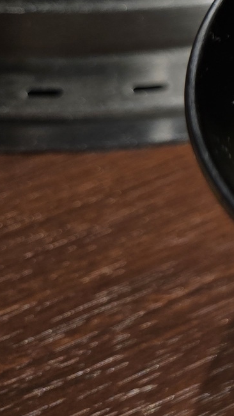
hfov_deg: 11.8
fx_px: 850
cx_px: 610
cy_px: 167
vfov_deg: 27.5
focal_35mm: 77
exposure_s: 1/100
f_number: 1.8
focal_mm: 5.4
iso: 80
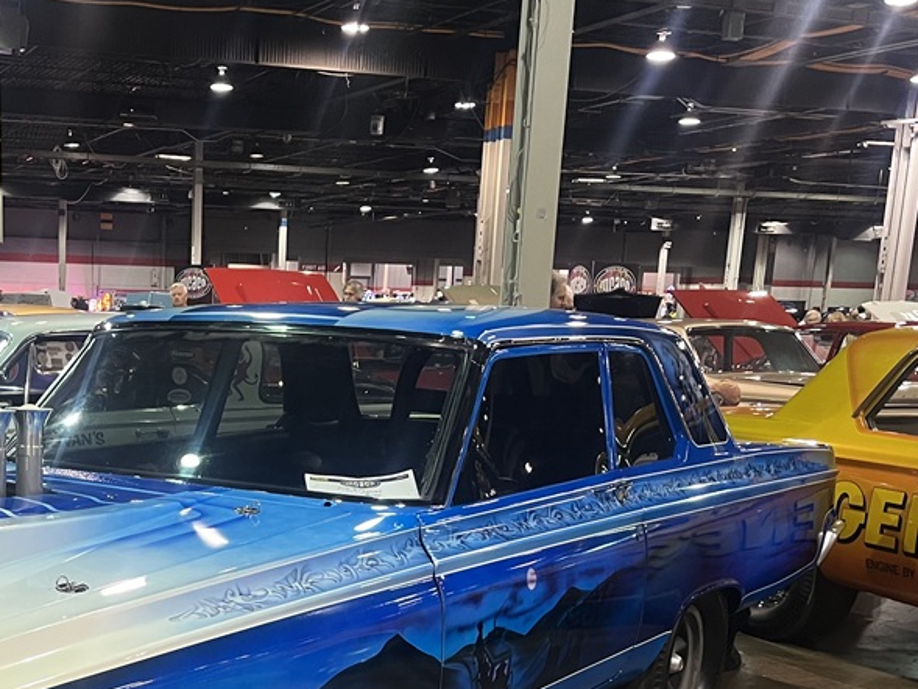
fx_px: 1406
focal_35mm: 53
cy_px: 662
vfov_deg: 26.3
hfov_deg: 35.2
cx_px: 210
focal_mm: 5.1
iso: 160
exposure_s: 1/60
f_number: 1.6
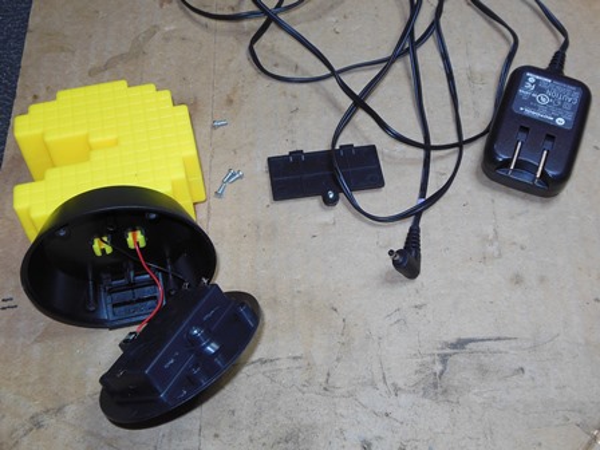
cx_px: 300
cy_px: 225
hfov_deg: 55.4
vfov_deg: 42.9
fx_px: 572
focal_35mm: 33
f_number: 3.5
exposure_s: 1/30
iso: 125
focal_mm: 6
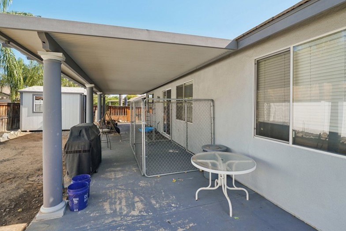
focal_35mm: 17
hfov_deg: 93.3
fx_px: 163
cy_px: 101
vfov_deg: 70.2
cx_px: 176
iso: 100
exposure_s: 1/60
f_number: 8
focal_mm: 13
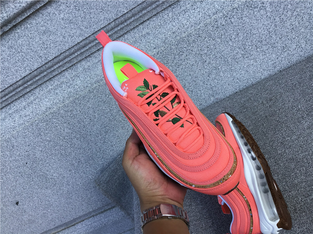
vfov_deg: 45.4
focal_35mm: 31
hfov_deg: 58.4
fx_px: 280
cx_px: 156
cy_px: 117
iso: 25
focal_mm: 3.3
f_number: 2.4
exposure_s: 1/242
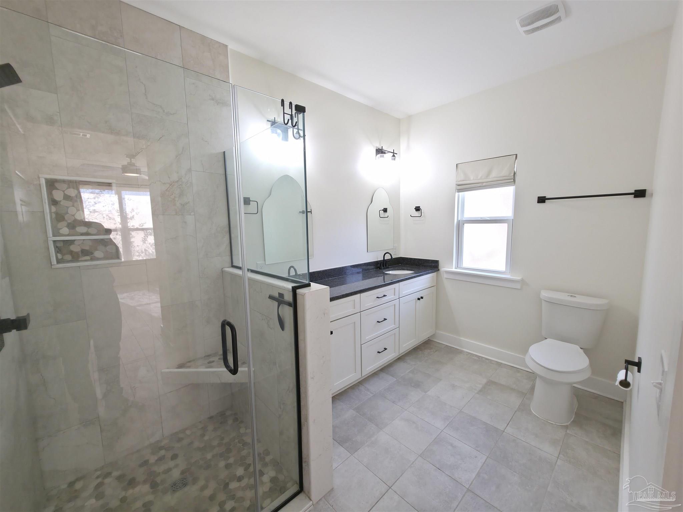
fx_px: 256
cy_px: 256
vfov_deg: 89.9
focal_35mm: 13
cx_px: 342
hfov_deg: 106.2
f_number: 1.9
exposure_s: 1/60
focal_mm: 2.2
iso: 80
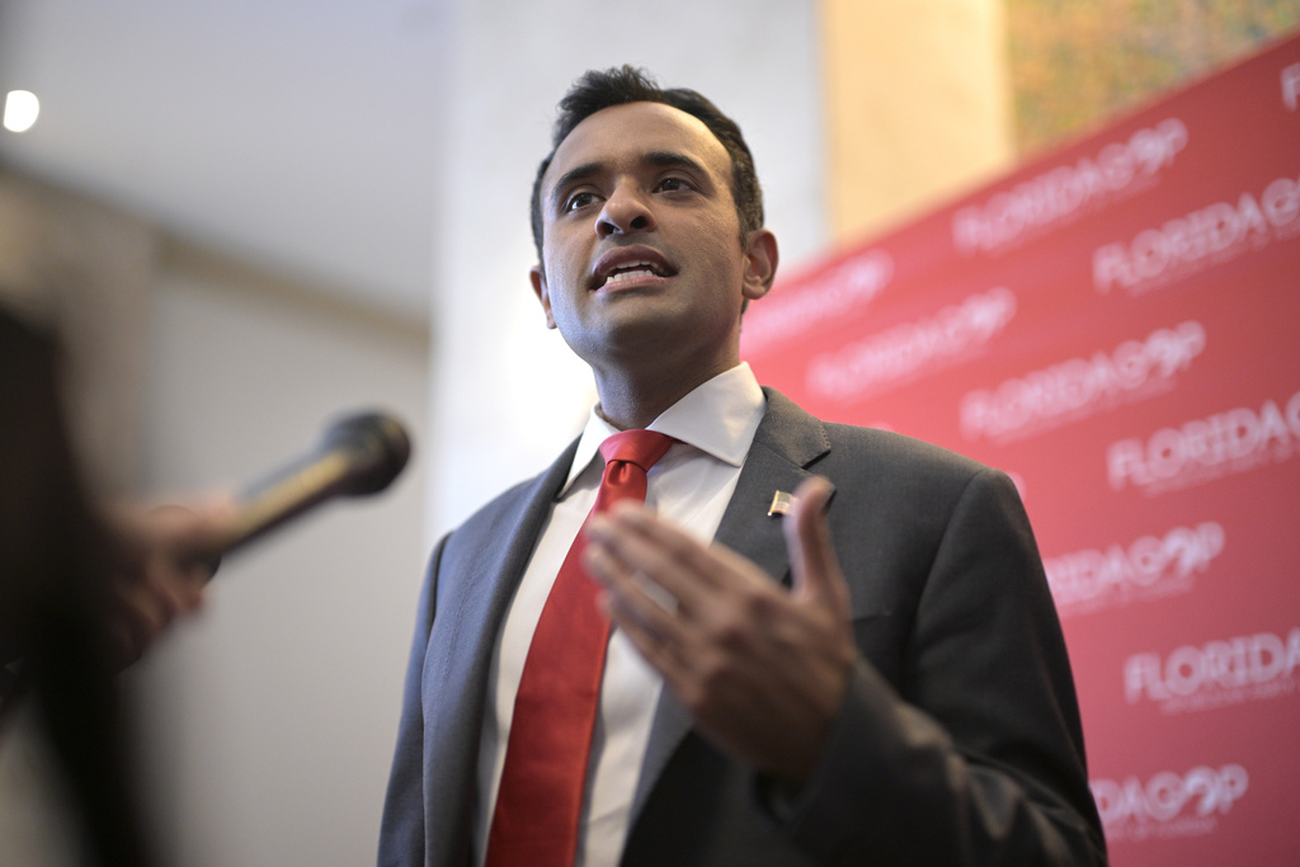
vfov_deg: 27.0
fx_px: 1806
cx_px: 650
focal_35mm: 50
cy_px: 434
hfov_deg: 39.6
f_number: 1.2
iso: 1600
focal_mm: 50
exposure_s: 1/320
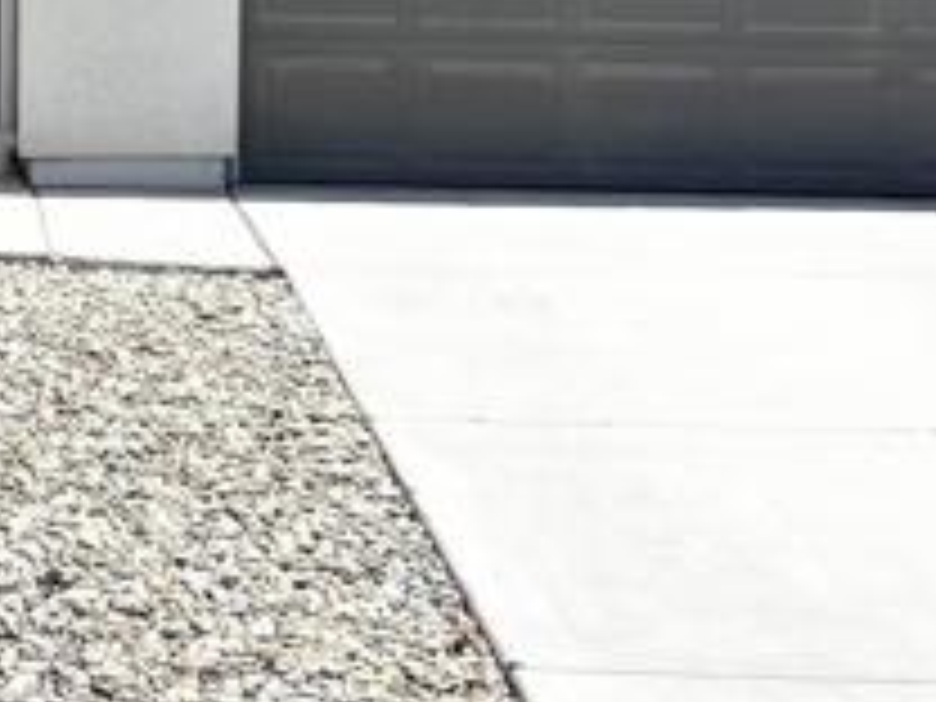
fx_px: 3461
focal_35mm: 128
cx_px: -108
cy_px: -220
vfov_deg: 11.3
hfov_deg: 15.0
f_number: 1.5
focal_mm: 5.7
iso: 50
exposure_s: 1/5319
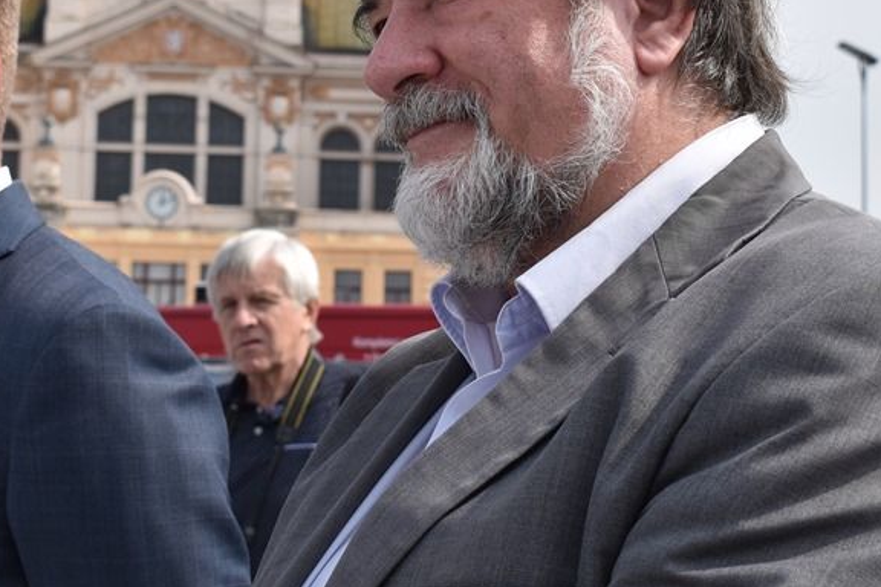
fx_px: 2349
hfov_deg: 21.2
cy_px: 161
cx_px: 447
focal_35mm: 96
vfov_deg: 14.2
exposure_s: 1/250
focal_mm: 36
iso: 100
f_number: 8
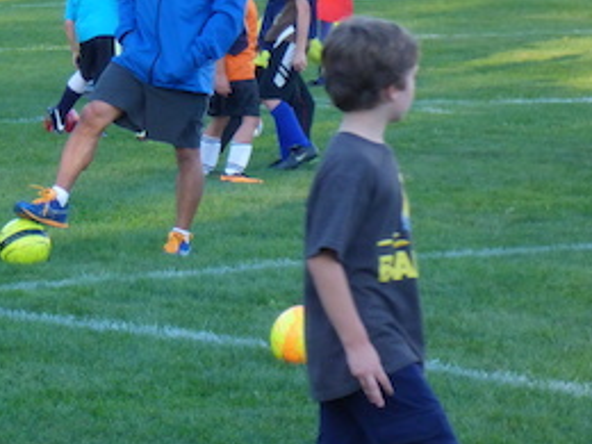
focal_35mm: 262
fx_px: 4481
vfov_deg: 5.7
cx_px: 222
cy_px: -2
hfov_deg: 7.6
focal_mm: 22.8
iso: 400
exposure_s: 1/100
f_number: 5.9
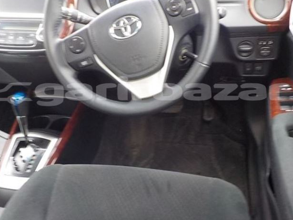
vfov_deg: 36.8
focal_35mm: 39
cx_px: 141
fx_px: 330
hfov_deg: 47.8
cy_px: 91
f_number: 3.3
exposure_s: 1/30
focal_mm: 4.1
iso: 320
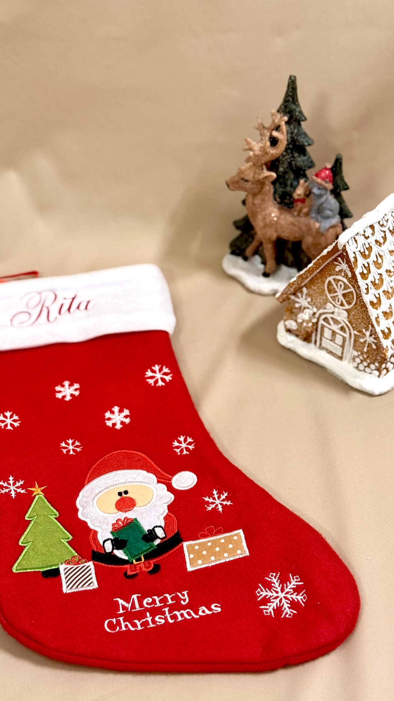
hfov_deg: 22.6
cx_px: 182
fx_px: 984
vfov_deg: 39.2
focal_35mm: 53
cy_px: 350
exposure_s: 1/57
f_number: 1.78
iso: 160
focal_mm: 6.76
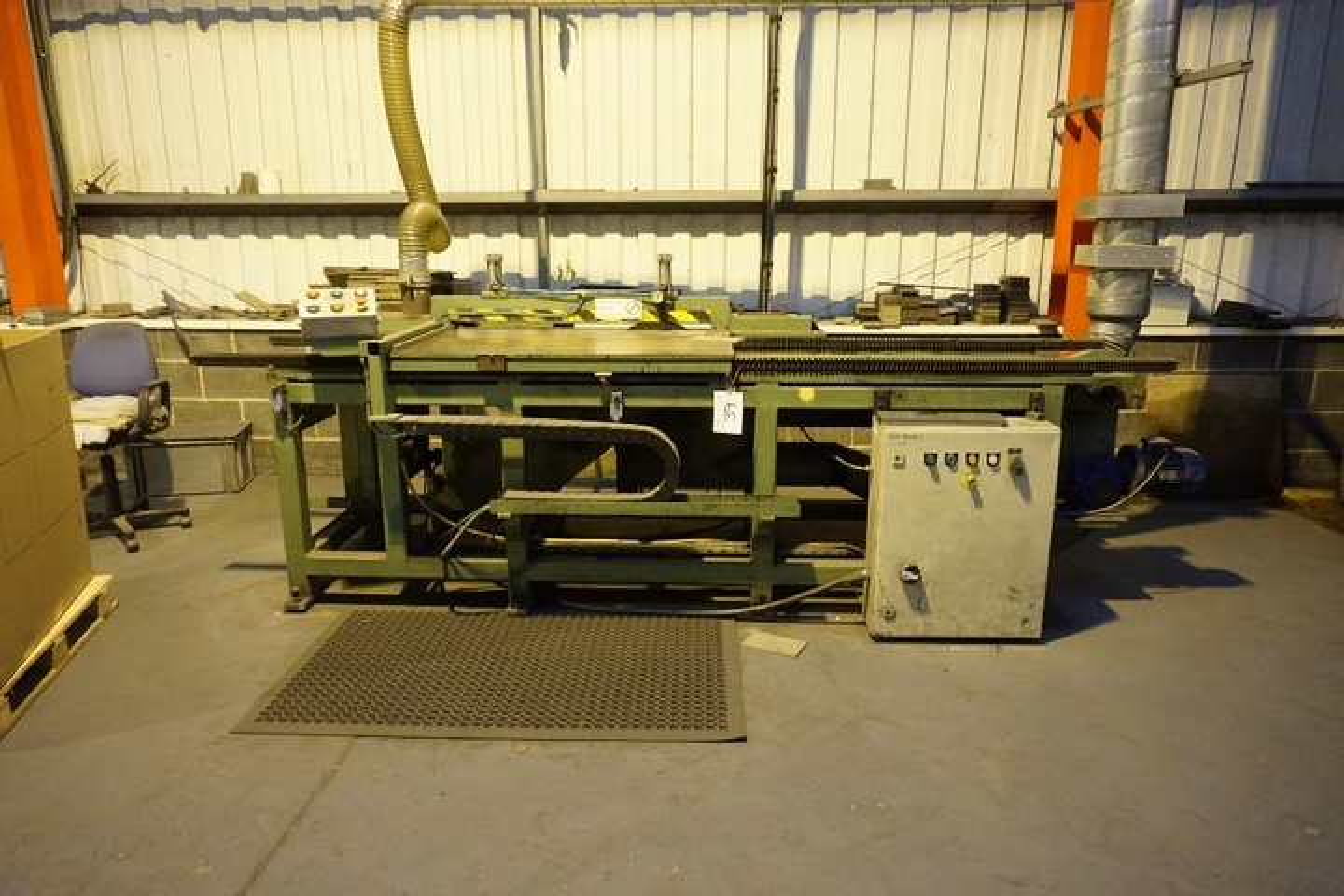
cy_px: 448
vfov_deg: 53.1
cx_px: 672
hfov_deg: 73.7
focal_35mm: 24
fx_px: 896
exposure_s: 1/80
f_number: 3.5
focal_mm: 16
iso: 3200
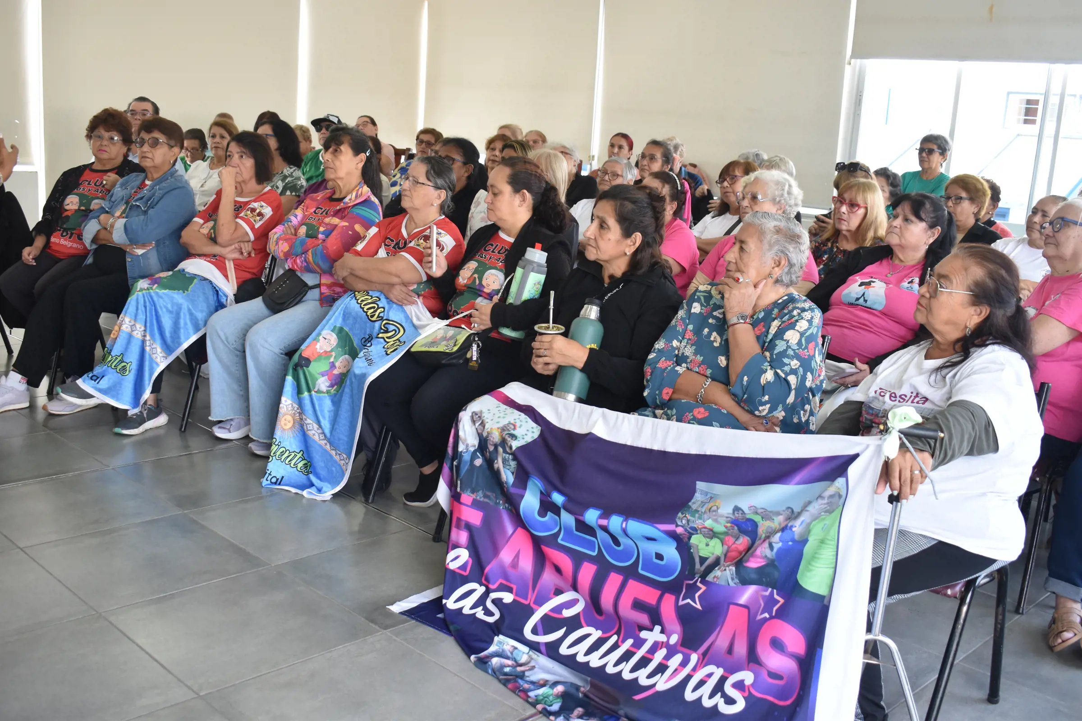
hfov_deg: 53.1
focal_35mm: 36
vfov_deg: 36.9
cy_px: 360
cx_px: 541
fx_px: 1082
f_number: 5
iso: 400
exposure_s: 1/80
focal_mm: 24
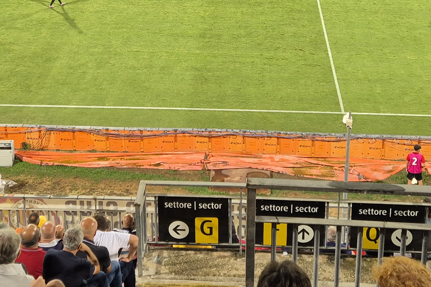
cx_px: 215
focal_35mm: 64
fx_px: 766
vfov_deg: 20.3
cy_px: -23
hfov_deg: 31.4
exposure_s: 1/100
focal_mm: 5.4
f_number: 1.8
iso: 160
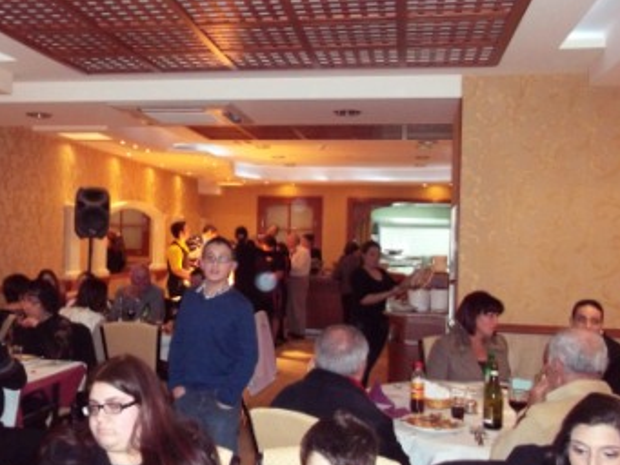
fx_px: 753
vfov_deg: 34.4
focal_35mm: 42
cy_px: 242
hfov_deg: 44.5
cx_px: 244
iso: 400
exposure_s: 1/30
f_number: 2.9
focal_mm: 5.7
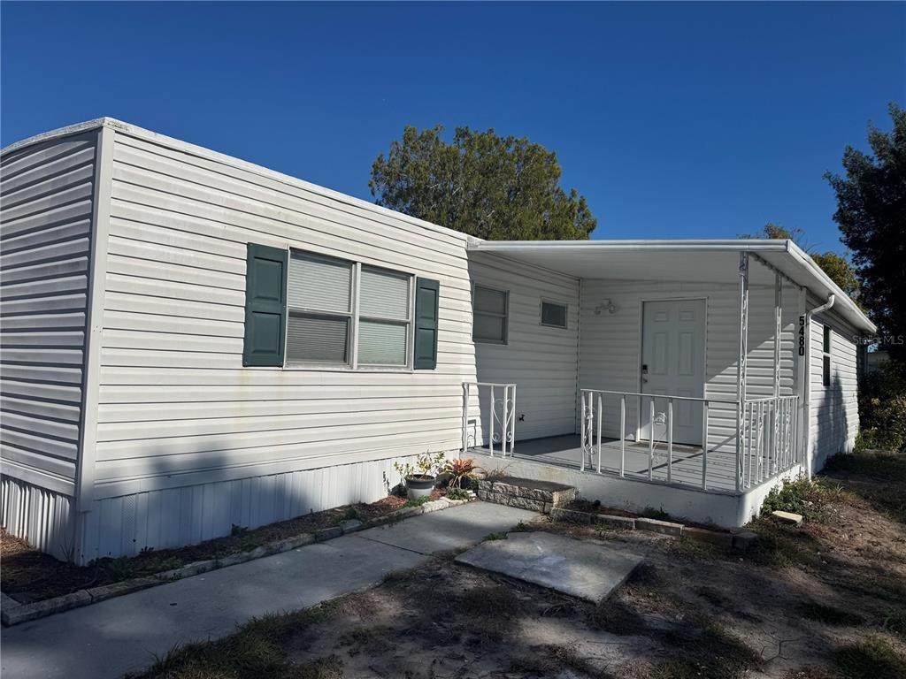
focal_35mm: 24
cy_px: 340
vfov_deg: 56.8
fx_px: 628
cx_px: 453
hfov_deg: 71.6
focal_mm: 6.76
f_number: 1.78
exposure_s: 1/12346
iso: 80
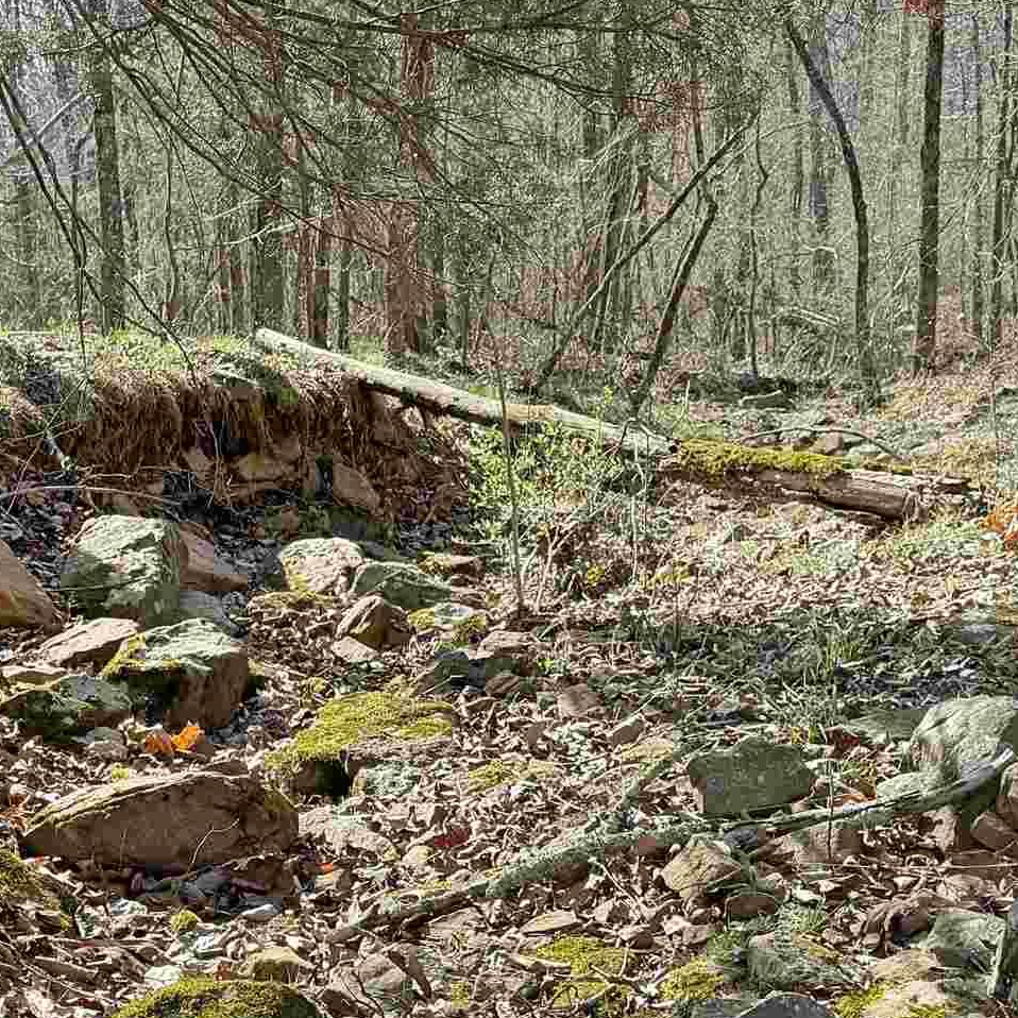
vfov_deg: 25.0
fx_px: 2262
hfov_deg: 25.2
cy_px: 795
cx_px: 350
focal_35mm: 68
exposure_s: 1/780
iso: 80
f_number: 1.78
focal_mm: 6.76
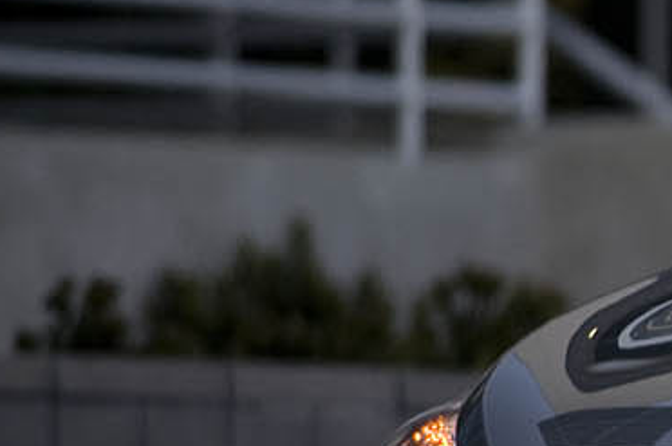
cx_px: 1711
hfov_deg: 2.0
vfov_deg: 1.3
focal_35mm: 1033
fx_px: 19257
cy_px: 381
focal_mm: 200
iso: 200
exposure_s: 1/1000
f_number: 2.8
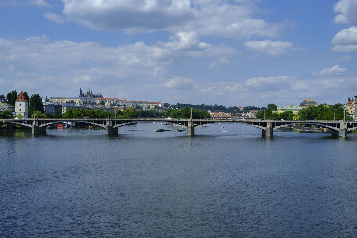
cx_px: 178
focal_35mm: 41
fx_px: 407
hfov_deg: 47.4
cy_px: 119
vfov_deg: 32.6
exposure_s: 1/1000
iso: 800
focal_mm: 27
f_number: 11
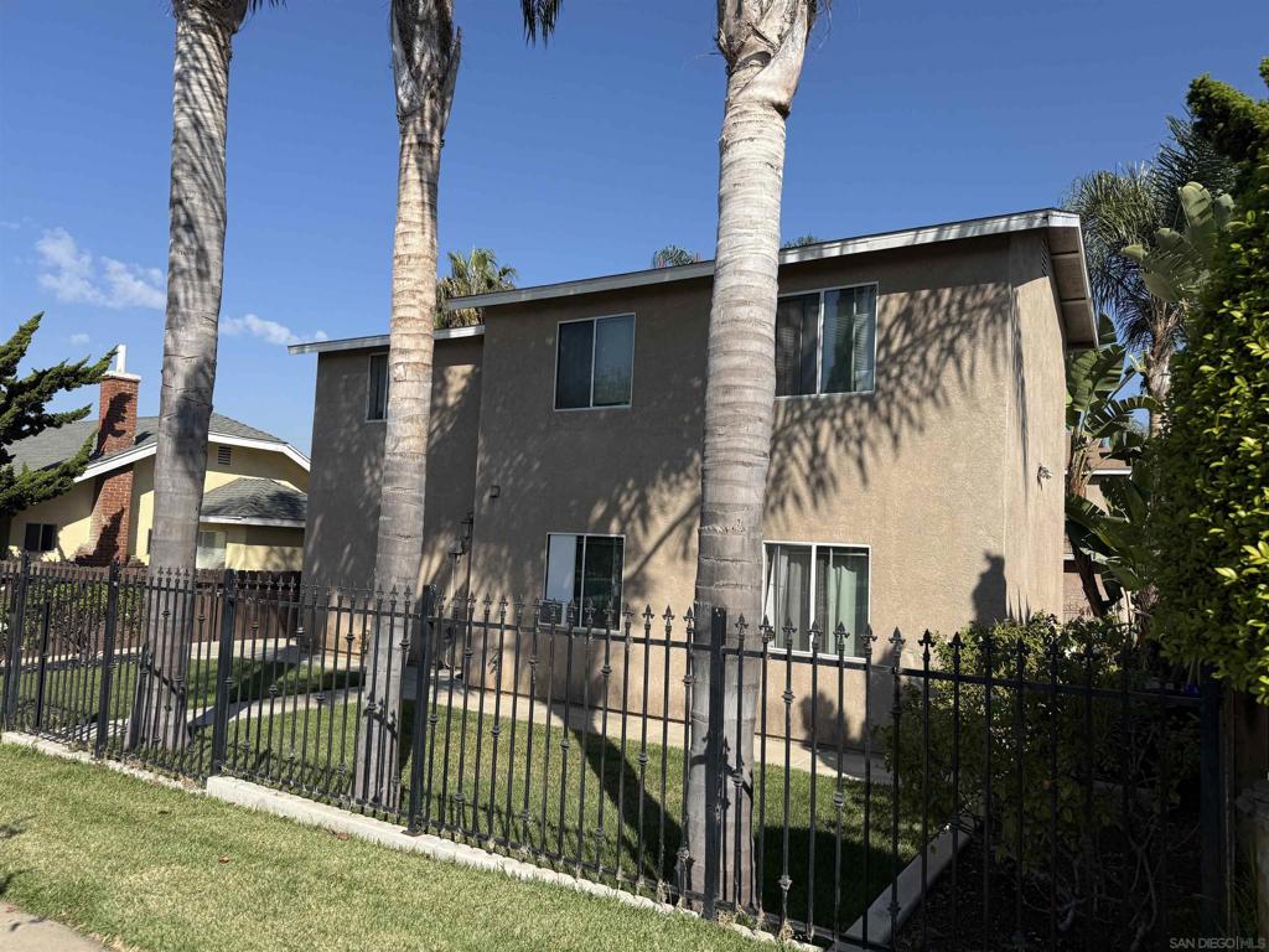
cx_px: 634
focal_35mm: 24
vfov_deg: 56.8
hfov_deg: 71.6
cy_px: 476
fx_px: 880
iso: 80
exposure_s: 1/4673
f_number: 1.78
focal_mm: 6.76
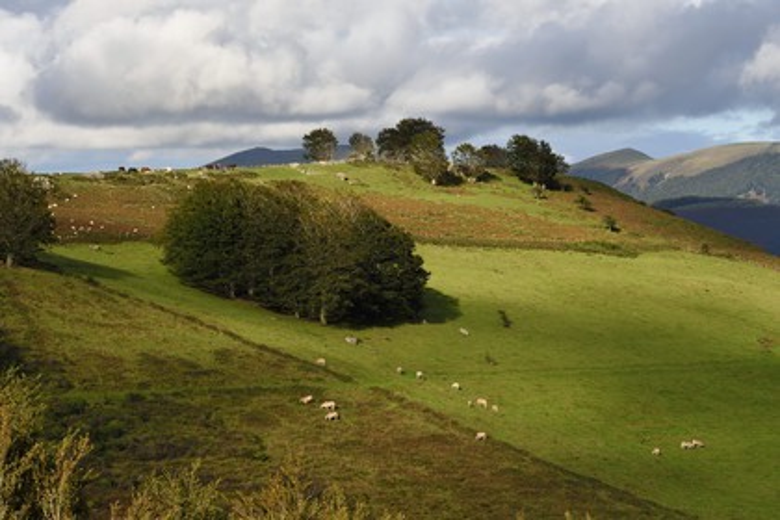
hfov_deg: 16.4
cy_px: 260
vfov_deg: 11.0
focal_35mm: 125
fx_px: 2708
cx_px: 390
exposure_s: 1/250
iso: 200
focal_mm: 125
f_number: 11
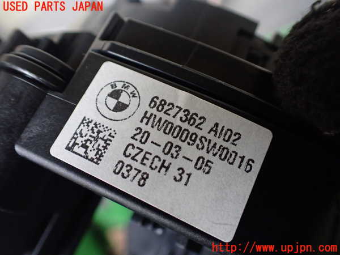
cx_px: 170
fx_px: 295
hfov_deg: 60.0
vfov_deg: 46.8
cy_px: 128
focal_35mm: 30
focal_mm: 5.4
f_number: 2.3
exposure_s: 1/125
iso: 500
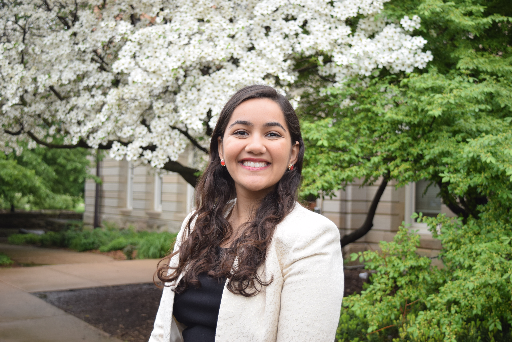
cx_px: 256
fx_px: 725
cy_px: 171
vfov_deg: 26.5
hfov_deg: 38.9
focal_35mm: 51
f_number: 4.5
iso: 200
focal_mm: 34
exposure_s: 1/200
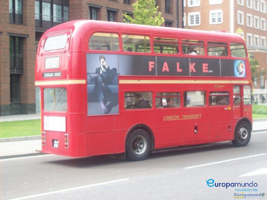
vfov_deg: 21.0
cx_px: 134
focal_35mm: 70
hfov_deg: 27.8
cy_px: 100
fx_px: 540
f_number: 3.8
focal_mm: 11.6
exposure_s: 1/137
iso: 80
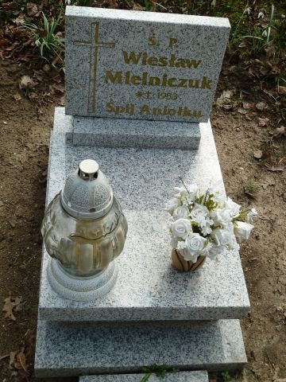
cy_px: 191
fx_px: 529
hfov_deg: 30.3
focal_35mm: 48
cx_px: 143
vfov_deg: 39.7
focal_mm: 7.9
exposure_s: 1/200
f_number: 4
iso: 80
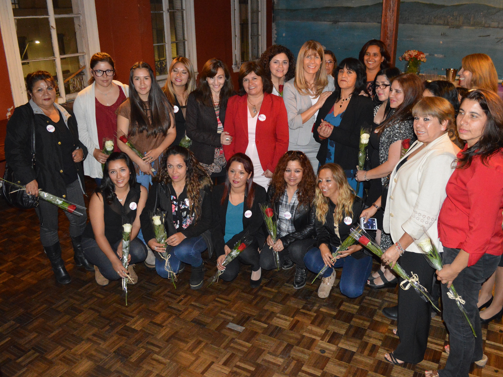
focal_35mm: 30
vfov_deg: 46.8
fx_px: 436
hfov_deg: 59.9
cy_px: 190
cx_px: 272
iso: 3200
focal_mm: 18
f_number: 3.5
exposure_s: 1/60
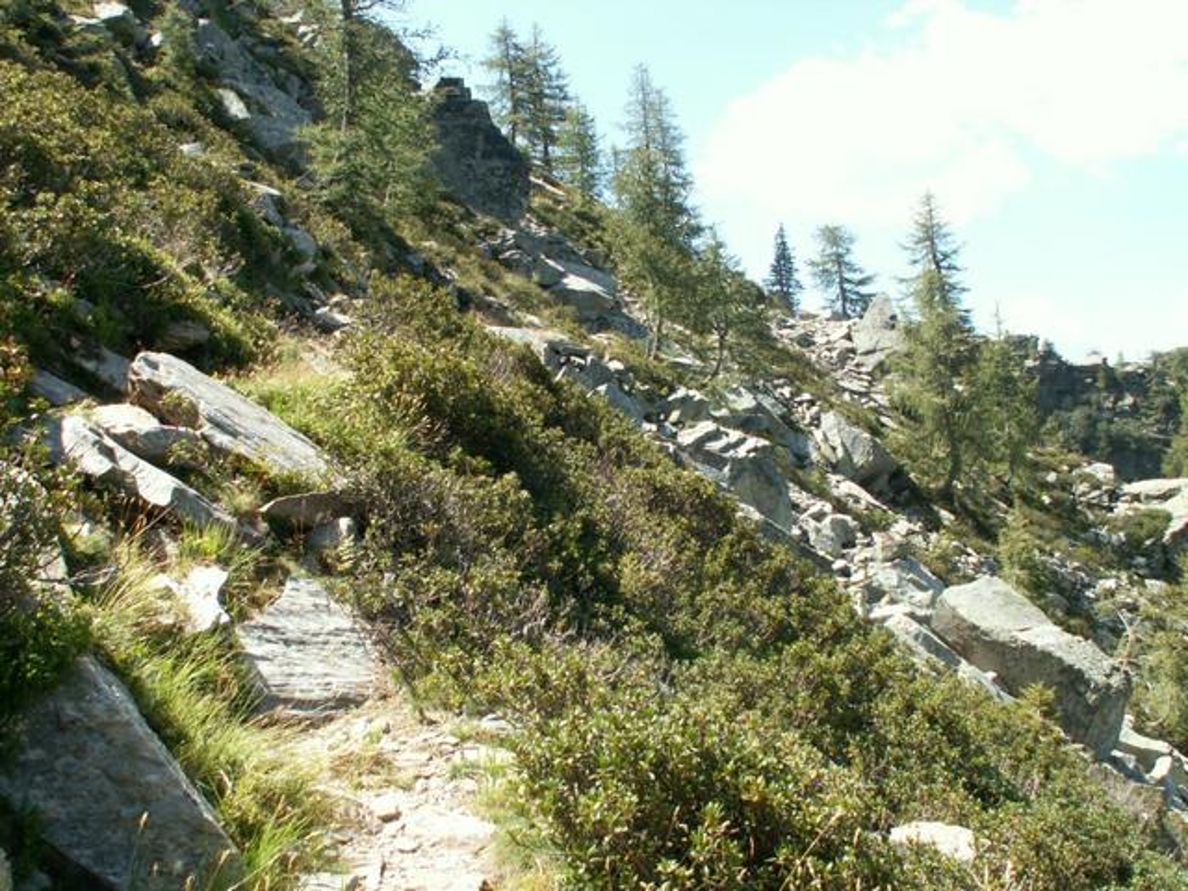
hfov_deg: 52.6
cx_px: 594
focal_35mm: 35
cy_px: 446
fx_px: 1201
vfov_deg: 40.7
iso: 50
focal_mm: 5.86
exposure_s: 1/100
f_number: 5
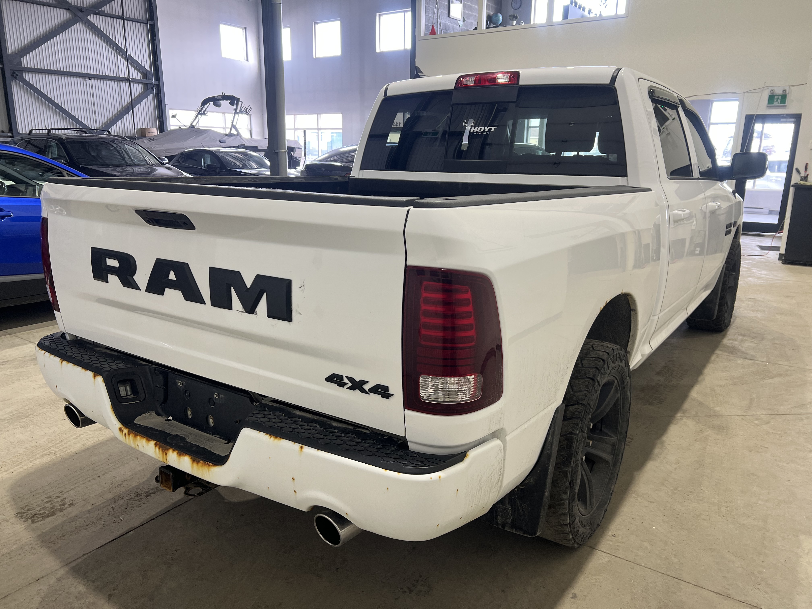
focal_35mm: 26
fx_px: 610
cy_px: 304
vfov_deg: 53.1
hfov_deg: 67.3
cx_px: 406
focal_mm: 5.7
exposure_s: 1/120
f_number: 1.5
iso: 80
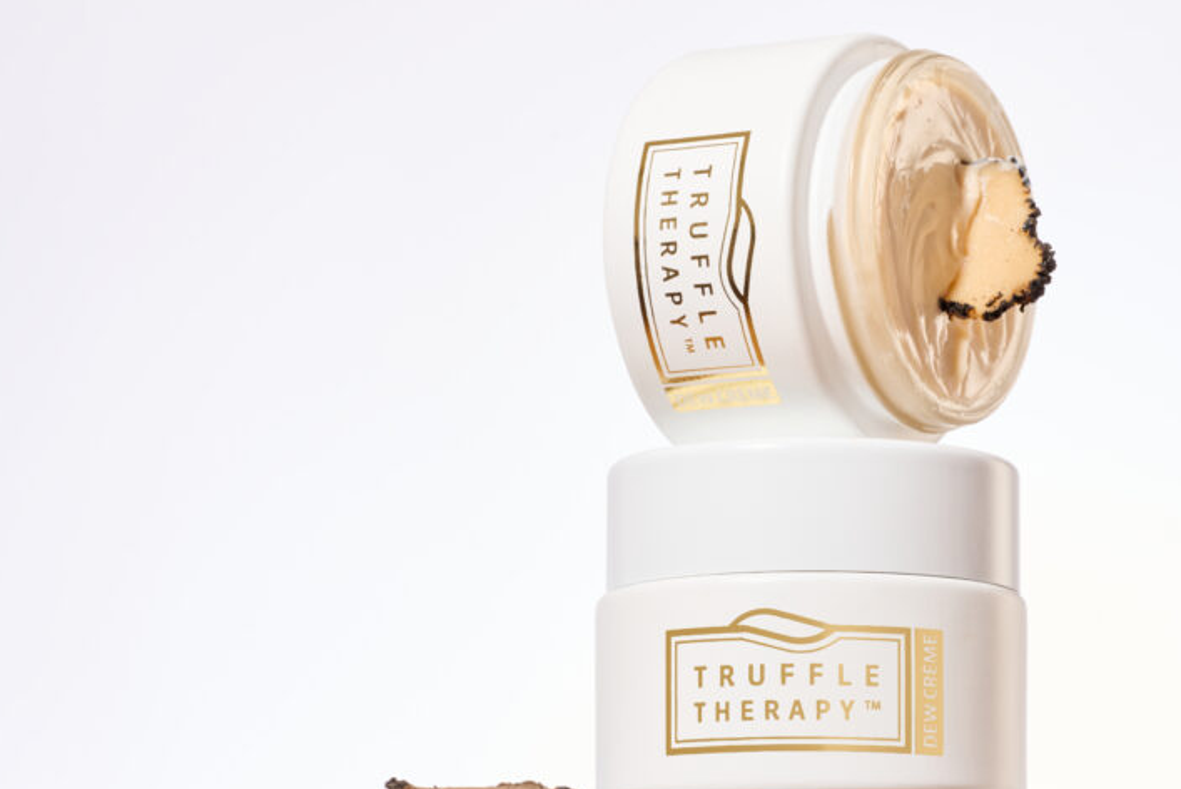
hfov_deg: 13.5
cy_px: 379
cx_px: 777
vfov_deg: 9.0
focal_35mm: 152
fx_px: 4988
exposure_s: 1/160
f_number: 16
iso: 64
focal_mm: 105
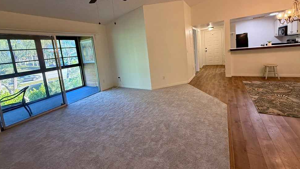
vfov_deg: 66.1
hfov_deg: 99.4
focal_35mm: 16
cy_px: 63
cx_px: 154
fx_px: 127
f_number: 2.2
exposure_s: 1/120
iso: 320
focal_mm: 2.22
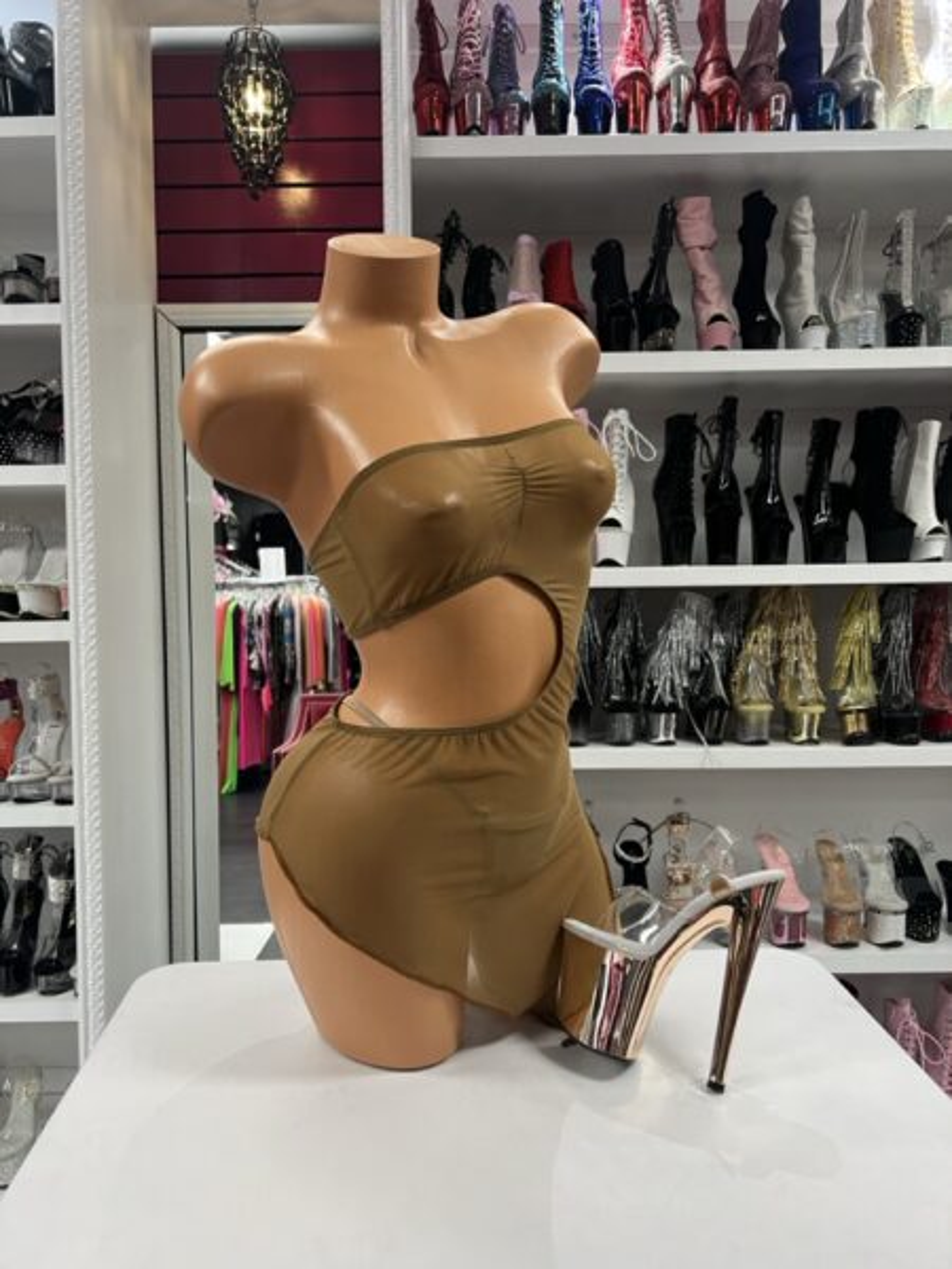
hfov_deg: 53.1
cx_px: 476
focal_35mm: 26
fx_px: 953
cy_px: 634
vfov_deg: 67.3
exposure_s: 1/60
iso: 125
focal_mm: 5.7
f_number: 1.5
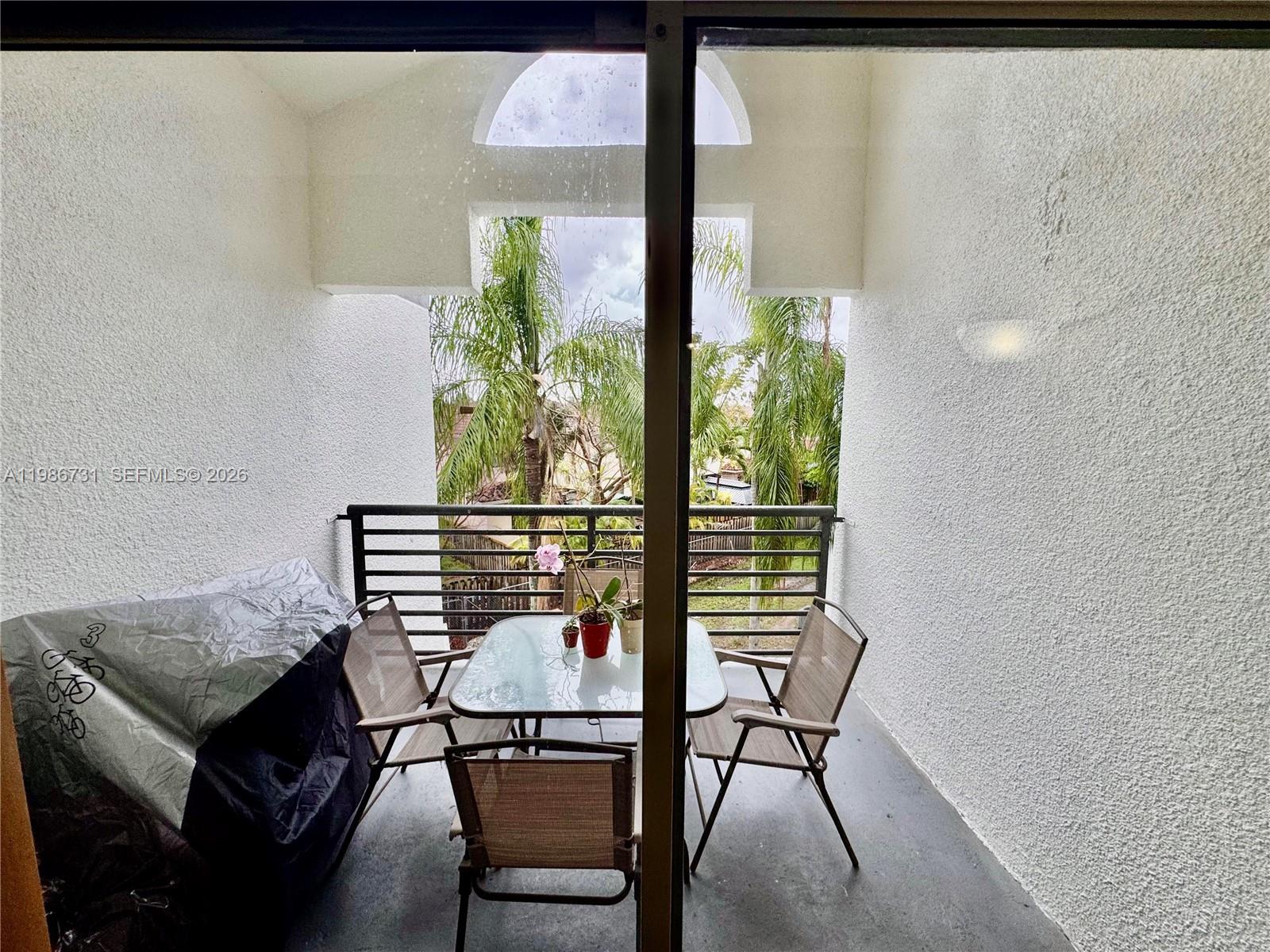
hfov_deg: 102.1
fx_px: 514
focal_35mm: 14
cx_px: 635
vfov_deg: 85.7
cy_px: 476
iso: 80
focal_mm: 2.22
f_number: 2.2
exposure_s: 1/120
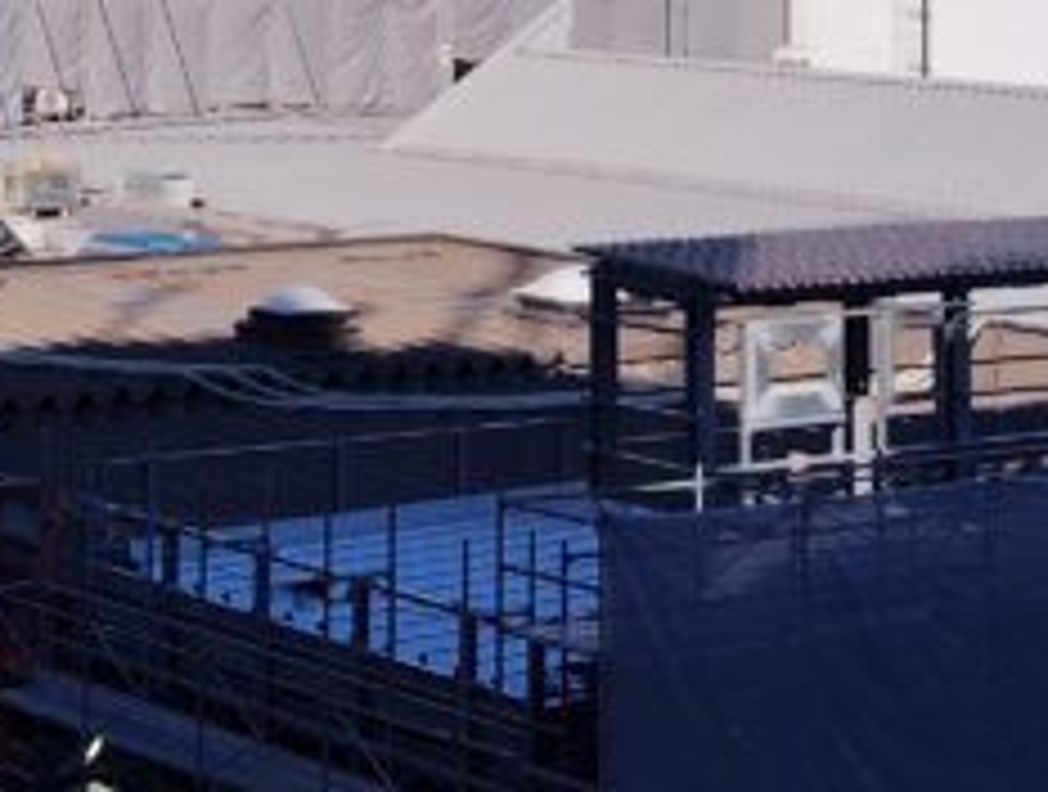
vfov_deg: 11.5
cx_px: 436
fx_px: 3733
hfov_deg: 16.0
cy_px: -497
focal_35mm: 123
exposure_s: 1/1208
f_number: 1.8
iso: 50
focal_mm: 4.22
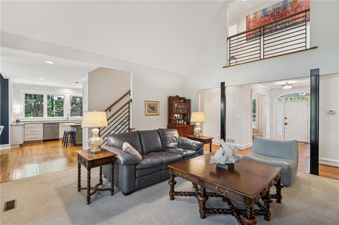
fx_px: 151
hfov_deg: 96.8
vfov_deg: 73.7
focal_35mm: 16
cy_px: 112
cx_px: 170
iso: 400
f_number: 5.6
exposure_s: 1/25
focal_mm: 16
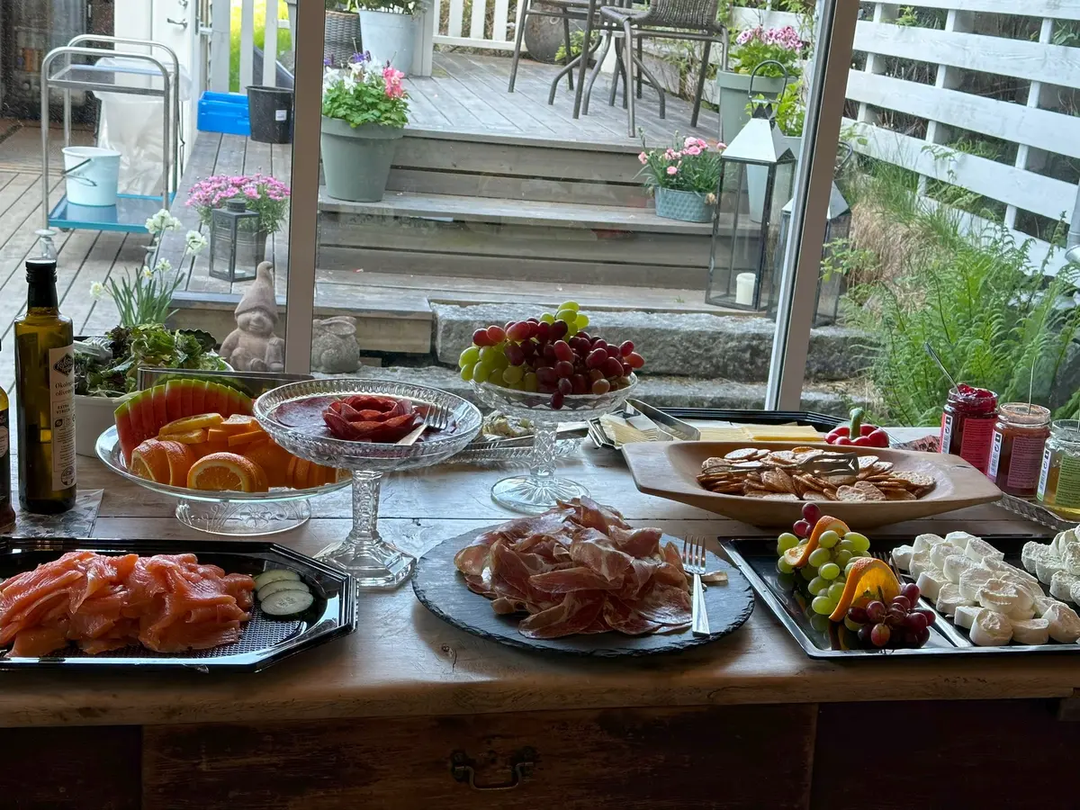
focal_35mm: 48
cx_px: 540
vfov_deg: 30.3
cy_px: 405
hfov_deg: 39.7
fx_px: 1498
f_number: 1.78
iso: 40
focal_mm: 6.86
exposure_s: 1/100
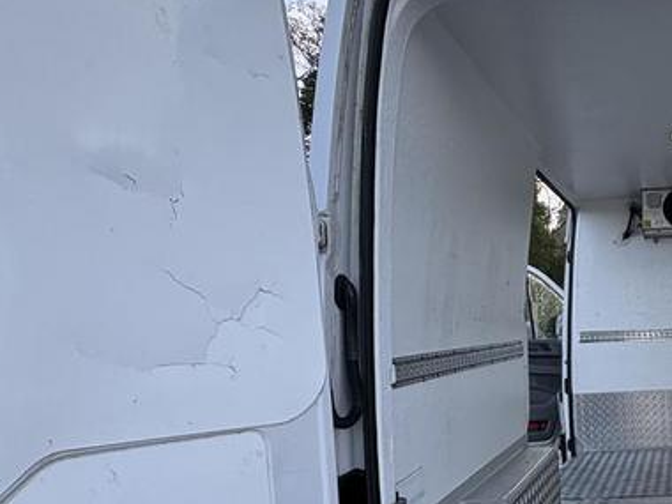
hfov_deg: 46.0
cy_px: 378
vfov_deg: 41.7
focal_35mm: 33
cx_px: 679
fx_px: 641
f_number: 2.2
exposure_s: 1/259
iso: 50
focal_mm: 2.22
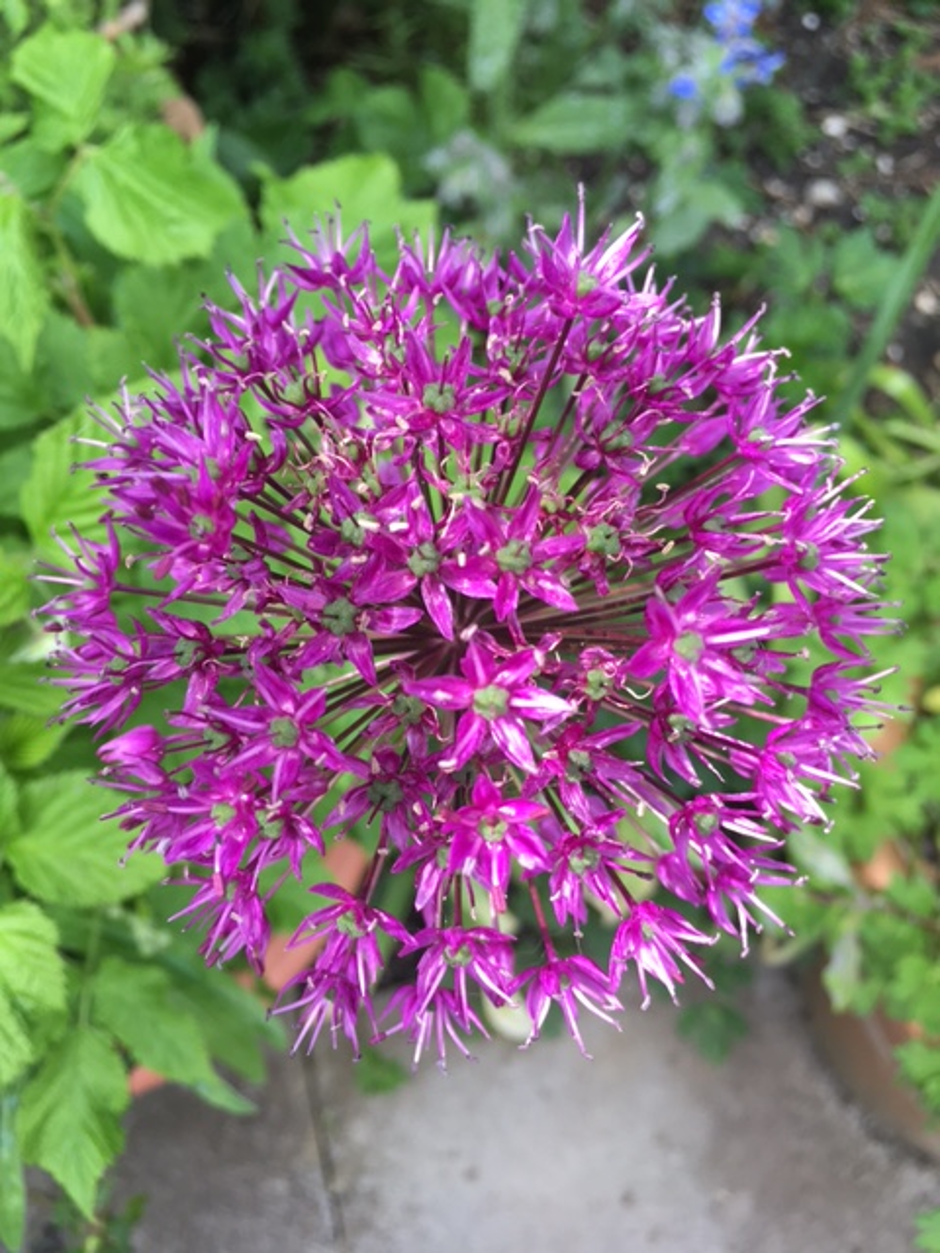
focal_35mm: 29
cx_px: 470
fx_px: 1050
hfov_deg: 48.2
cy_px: 626
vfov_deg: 61.7
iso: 32
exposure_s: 1/100
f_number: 2.2
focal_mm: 4.15
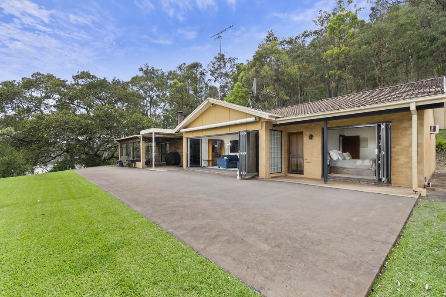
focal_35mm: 15
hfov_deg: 100.4
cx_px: 223
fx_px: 186
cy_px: 148
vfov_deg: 77.3
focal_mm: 10
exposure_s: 1/160
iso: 160
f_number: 8
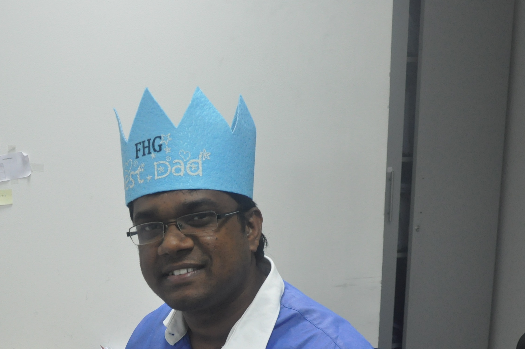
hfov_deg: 32.9
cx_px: 136
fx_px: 873
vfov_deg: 22.1
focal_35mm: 60
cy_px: 304
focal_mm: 21
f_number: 5.6
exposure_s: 1/30
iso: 800
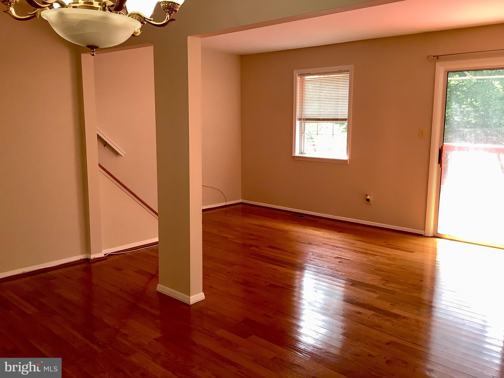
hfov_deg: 58.4
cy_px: 189
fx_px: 451
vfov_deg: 45.4
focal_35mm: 31
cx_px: 252
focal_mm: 3.3
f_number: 2.4
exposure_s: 1/60
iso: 80
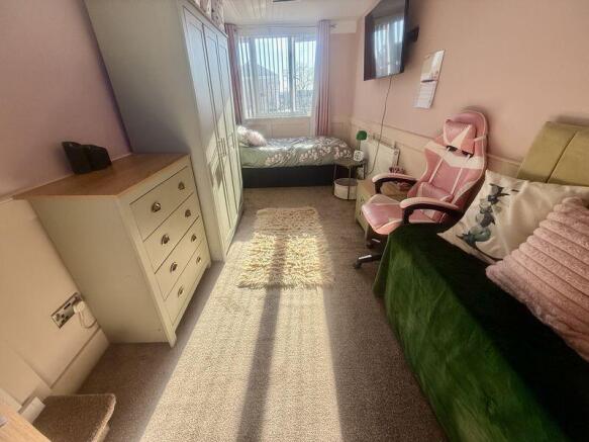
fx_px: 238
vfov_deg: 85.7
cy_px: 221
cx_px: 294
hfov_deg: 102.1
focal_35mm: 14
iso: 64
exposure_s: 1/234
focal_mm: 2.22
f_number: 2.2
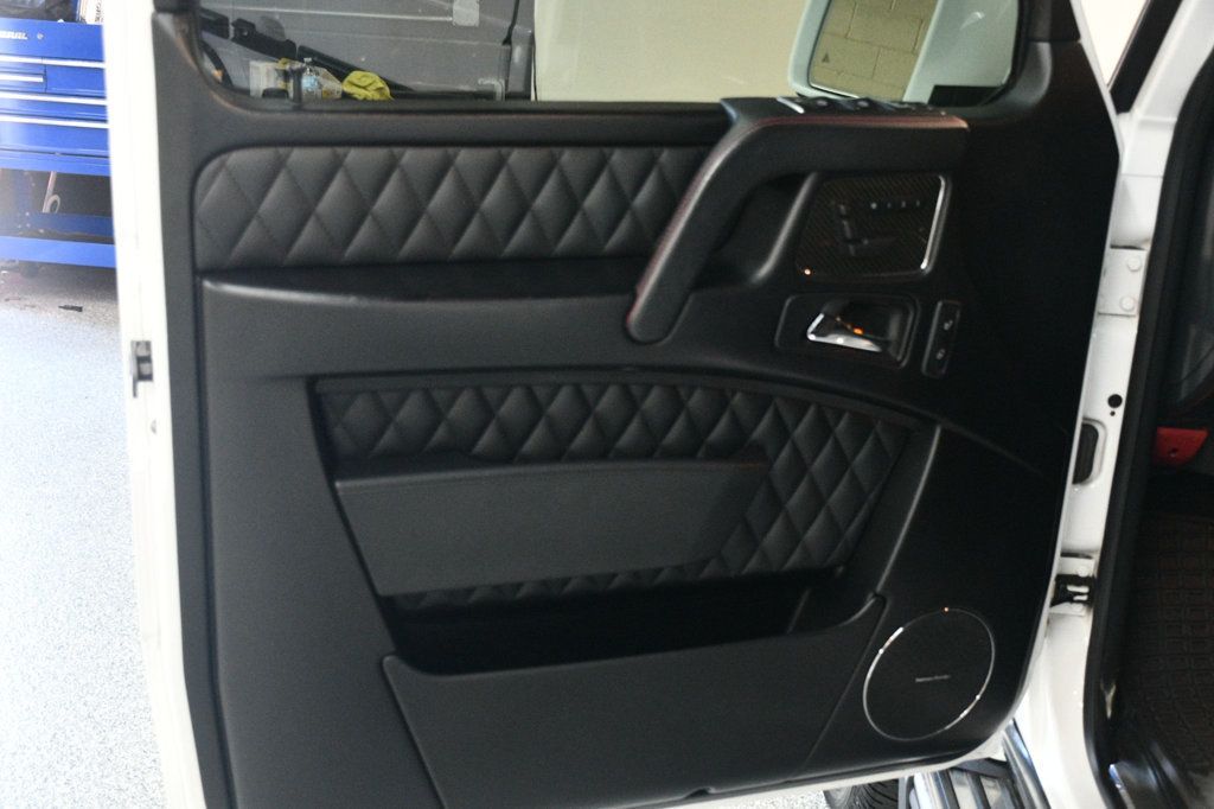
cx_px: 607
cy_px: 404
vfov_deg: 33.4
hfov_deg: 48.5
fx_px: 1348
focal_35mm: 40
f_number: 4
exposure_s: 1/80
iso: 3200
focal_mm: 27
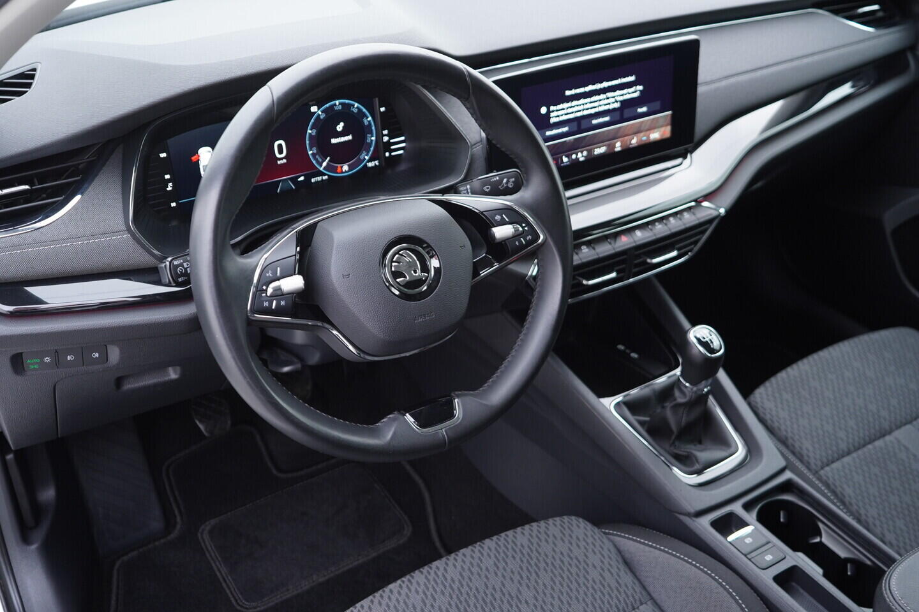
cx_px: 460
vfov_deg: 36.9
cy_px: 306
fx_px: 919
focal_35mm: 36
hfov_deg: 53.1
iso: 320
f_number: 2.8
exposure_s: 1/40
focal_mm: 24
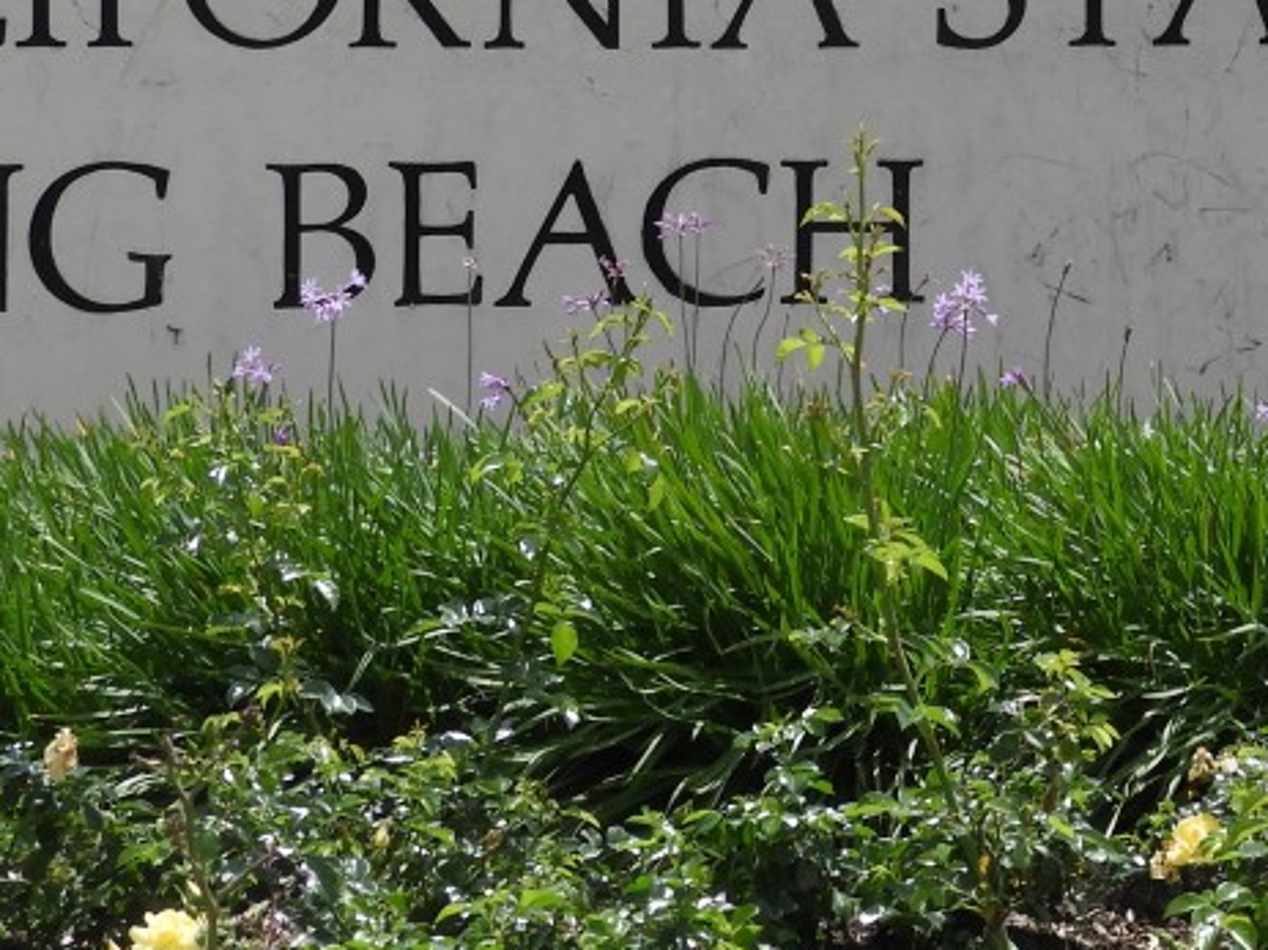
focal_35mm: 140
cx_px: 1164
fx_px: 5127
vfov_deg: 10.5
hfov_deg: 14.0
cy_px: -33
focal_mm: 8.1
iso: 100
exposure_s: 1/1000
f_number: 4
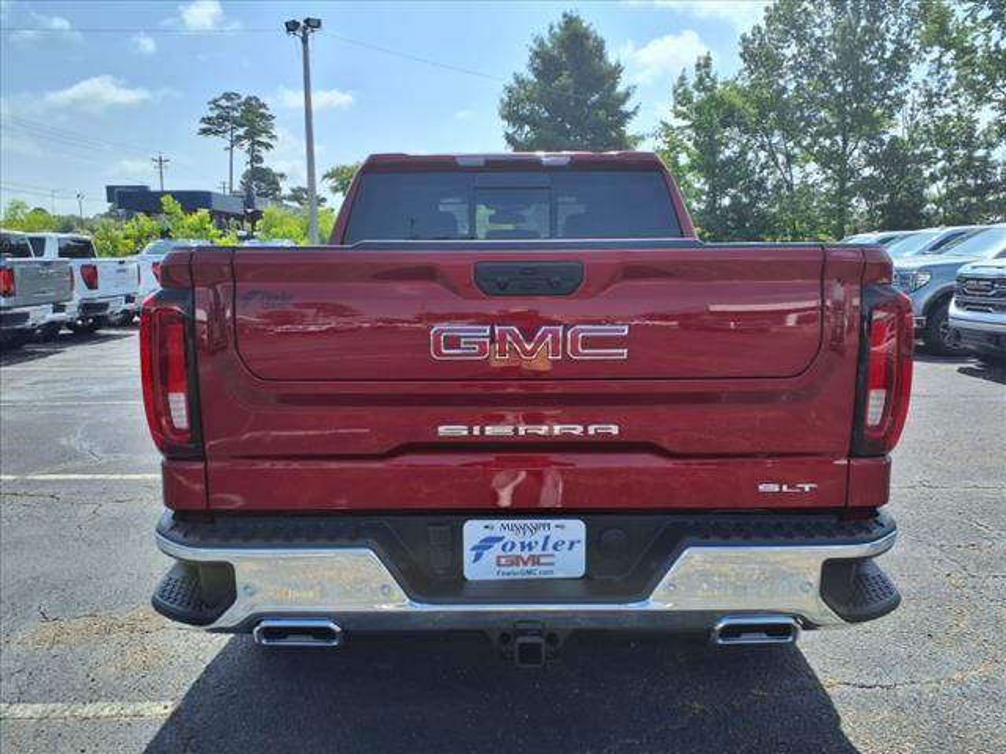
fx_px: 785
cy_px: 377
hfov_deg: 65.3
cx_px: 503
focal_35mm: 27
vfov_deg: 51.4
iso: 40
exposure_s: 1/1429
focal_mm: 3.58
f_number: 1.9
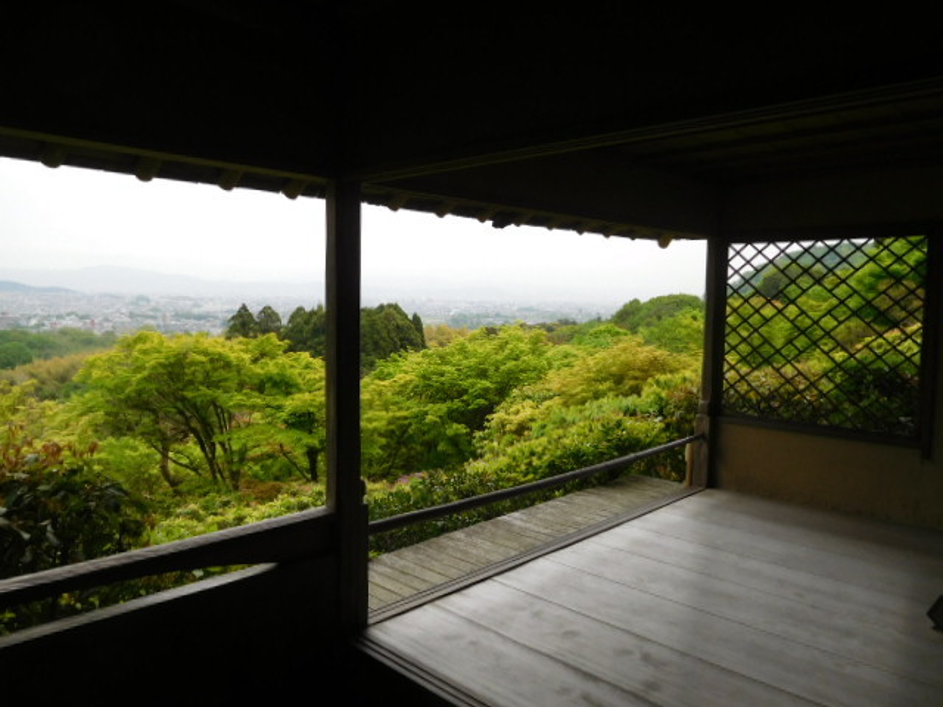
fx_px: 681
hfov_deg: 69.4
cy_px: 354
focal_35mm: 25
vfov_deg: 54.9
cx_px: 472
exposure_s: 1/250
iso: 125
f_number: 3.4
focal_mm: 4.5
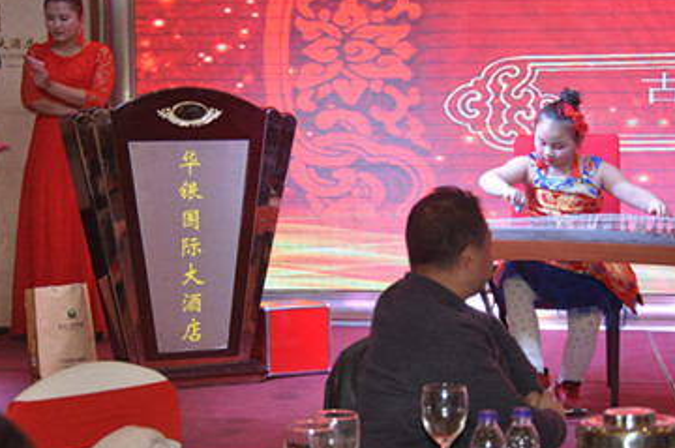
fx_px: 1550
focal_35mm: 83
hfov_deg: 24.6
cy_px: 222
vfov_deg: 16.4
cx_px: 373
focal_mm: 35
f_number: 4.5
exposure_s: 1/160
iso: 1000
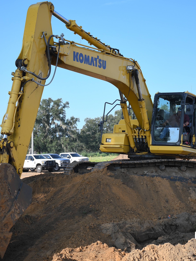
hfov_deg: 23.6
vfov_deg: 31.2
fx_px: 468
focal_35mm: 62
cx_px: 92
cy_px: 137
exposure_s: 1/320
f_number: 4
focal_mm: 26
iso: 64
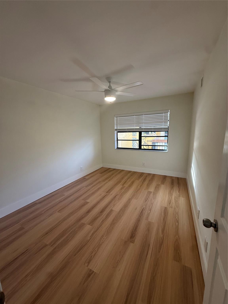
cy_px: 152
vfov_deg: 102.1
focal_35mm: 14
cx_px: 114
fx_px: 123
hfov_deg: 85.7
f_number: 2.2
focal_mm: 2.22
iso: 160
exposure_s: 1/120
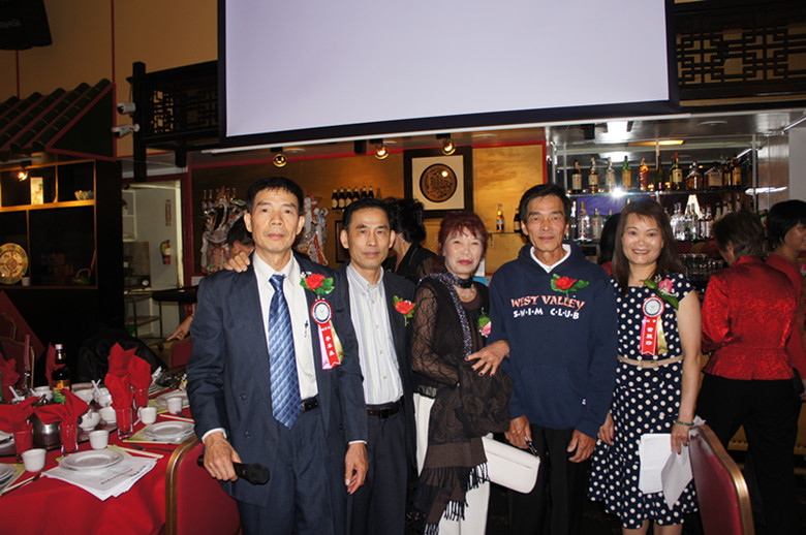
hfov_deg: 67.4
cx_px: 403
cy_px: 268
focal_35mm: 27
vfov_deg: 47.8
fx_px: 604
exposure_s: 1/60
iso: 200
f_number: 3.5
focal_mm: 18
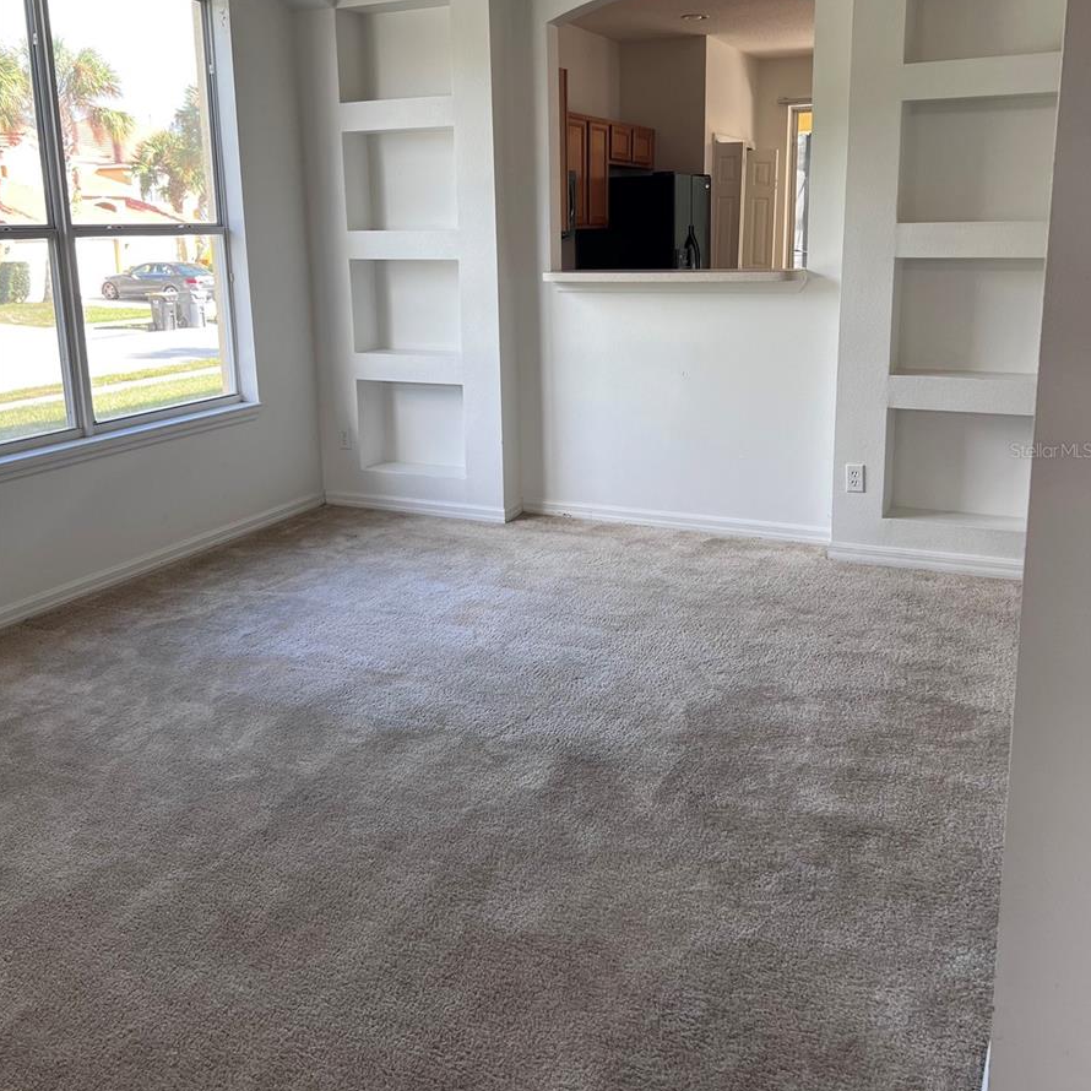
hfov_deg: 52.5
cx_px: 546
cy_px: 450
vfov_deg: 52.3
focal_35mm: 31
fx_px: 1105
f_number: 1.5
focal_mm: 5.7
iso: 32
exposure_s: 1/147
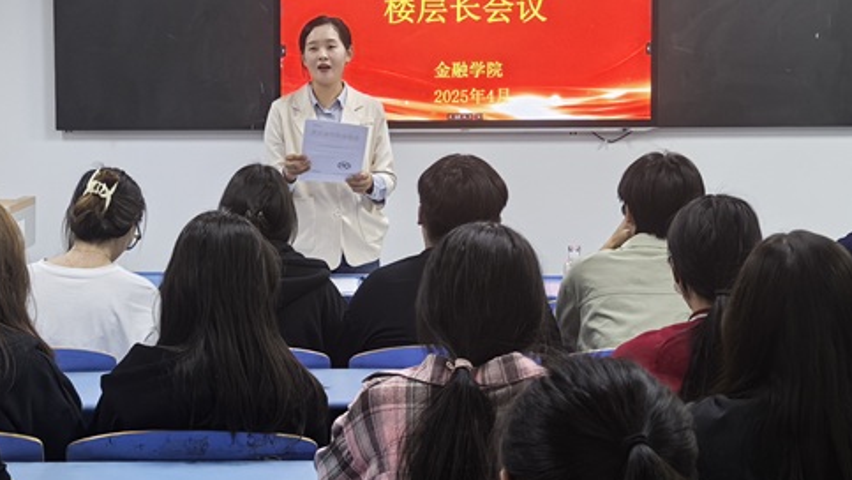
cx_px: 369
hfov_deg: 29.7
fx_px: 1604
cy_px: 149
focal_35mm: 71
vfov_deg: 17.0
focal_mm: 6.98
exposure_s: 1/268
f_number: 1.4
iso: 640
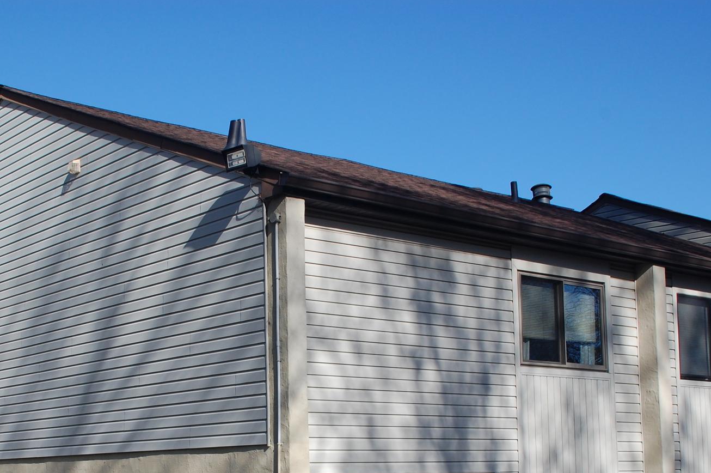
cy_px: 367
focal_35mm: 59
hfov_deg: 34.0
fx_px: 1160
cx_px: 279
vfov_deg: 22.8
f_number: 9
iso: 200
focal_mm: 25
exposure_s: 1/320
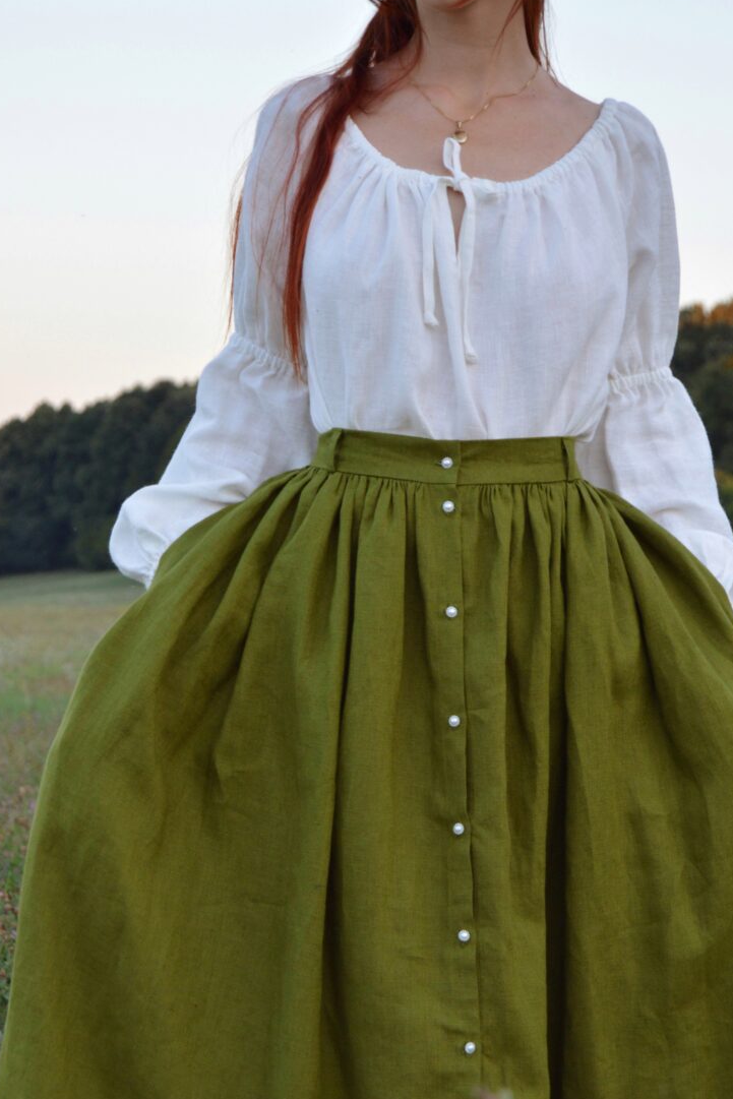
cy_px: 748
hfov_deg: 12.0
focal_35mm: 115
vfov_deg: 17.8
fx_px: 3502
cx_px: 370
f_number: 5.6
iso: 400
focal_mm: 55
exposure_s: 1/125
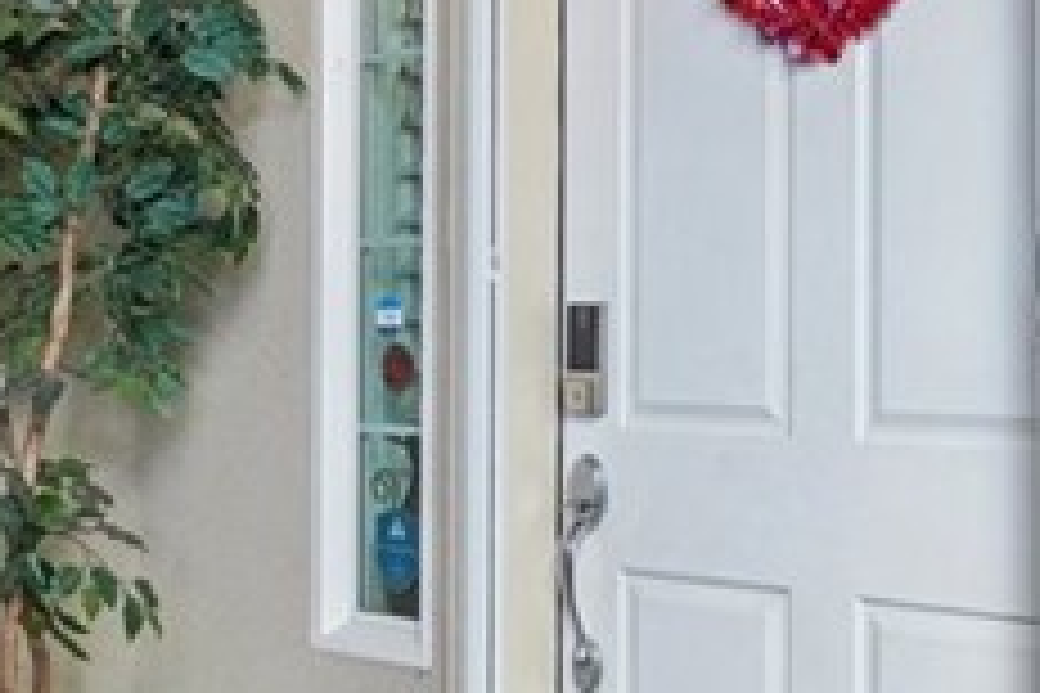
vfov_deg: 19.2
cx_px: 329
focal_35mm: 71
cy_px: 436
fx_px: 2051
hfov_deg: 28.2
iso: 250
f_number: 8
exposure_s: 1/30
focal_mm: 16
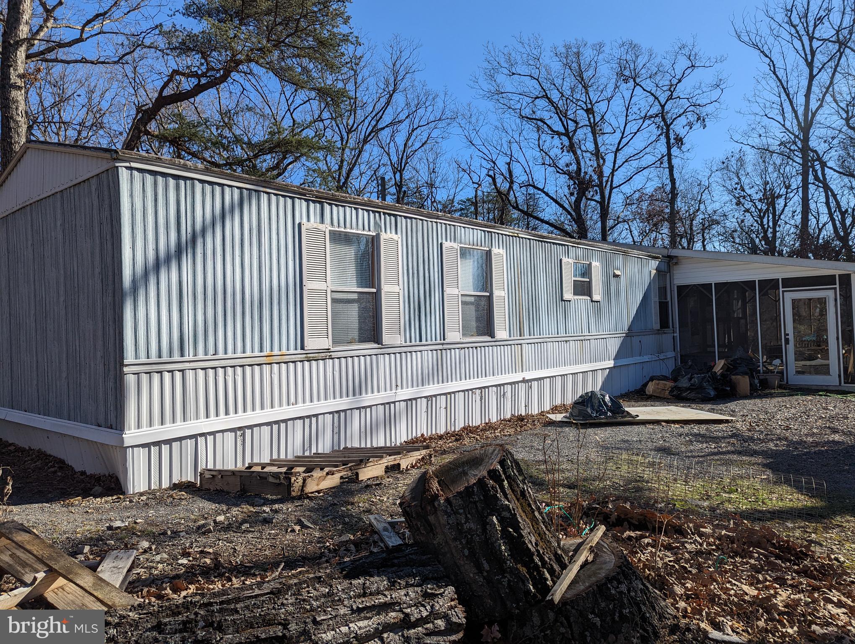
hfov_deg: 71.5
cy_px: 322
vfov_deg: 56.9
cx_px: 428
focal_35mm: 24
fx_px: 594
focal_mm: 6.81
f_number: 1.85
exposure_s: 1/2632
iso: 39
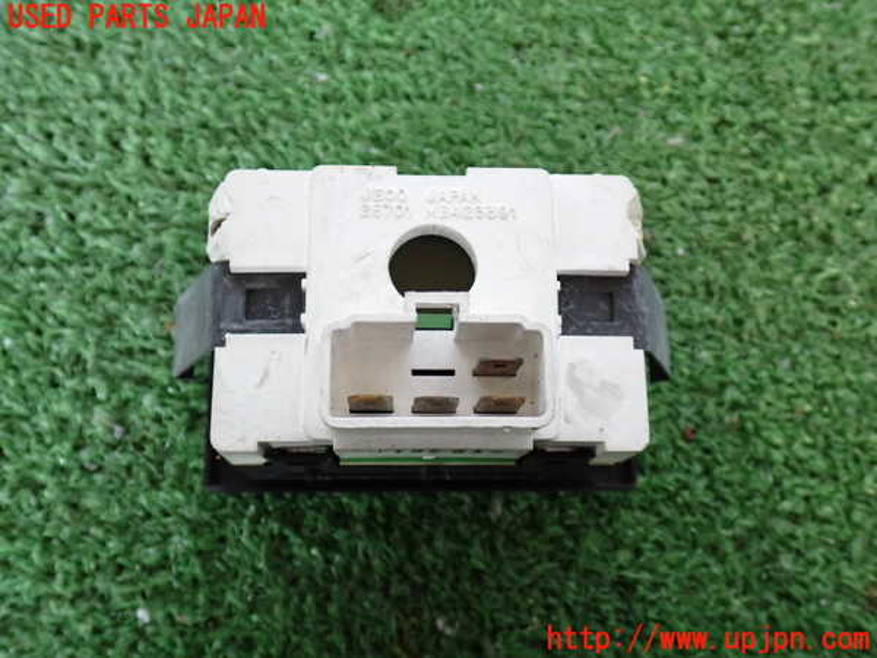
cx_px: 438
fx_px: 912
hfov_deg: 51.4
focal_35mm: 36
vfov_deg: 39.7
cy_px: 329
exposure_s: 1/40
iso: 640
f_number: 2.5
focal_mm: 6.37
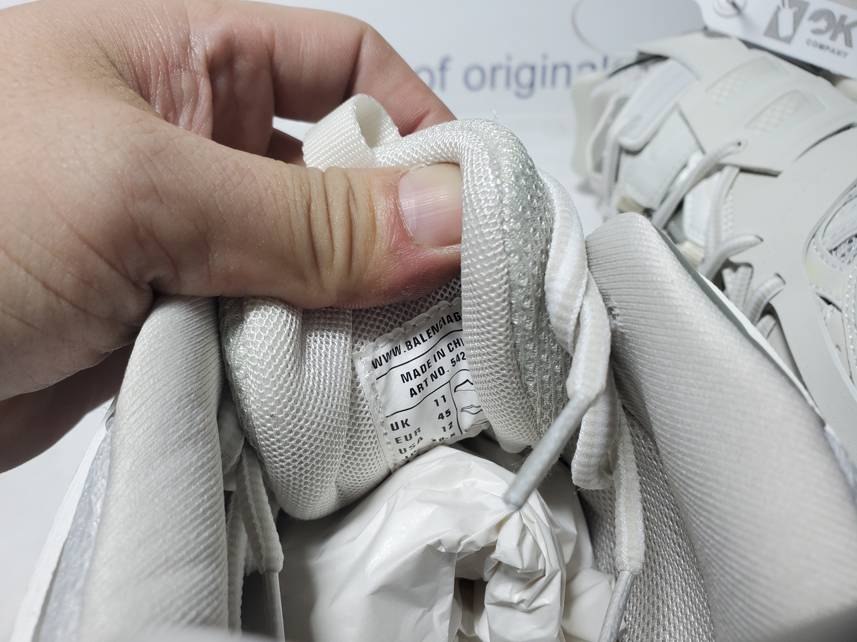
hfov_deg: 67.3
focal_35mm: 26
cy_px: 321
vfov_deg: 53.1
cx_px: 428
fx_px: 644
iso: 50
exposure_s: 1/203
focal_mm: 4.3
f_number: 2.4
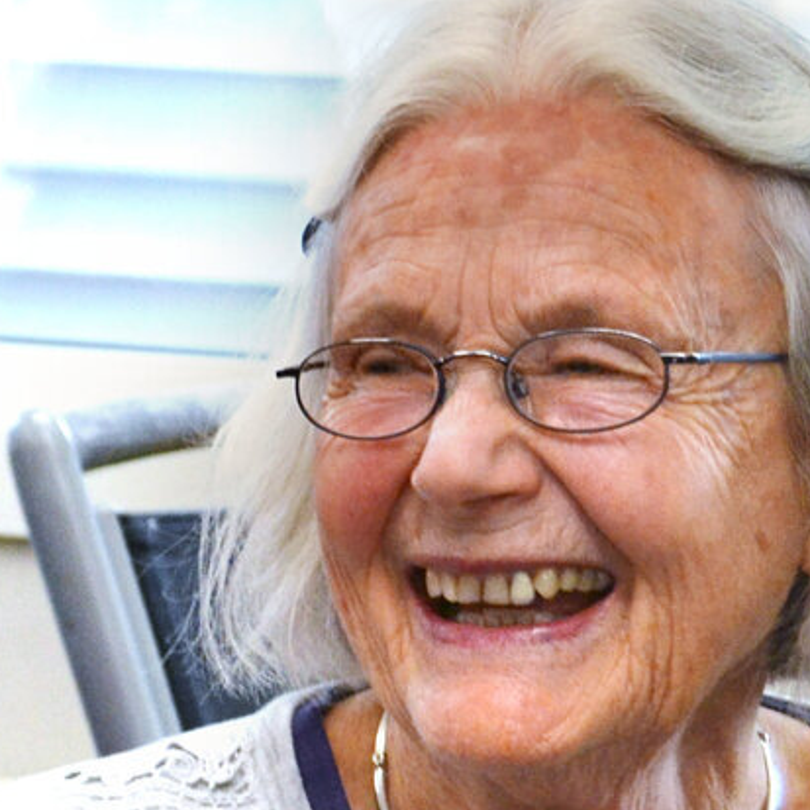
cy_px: 613
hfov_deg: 11.1
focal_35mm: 148
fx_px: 3918
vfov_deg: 11.8
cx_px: -610
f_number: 4
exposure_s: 1/30
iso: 800
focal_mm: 24
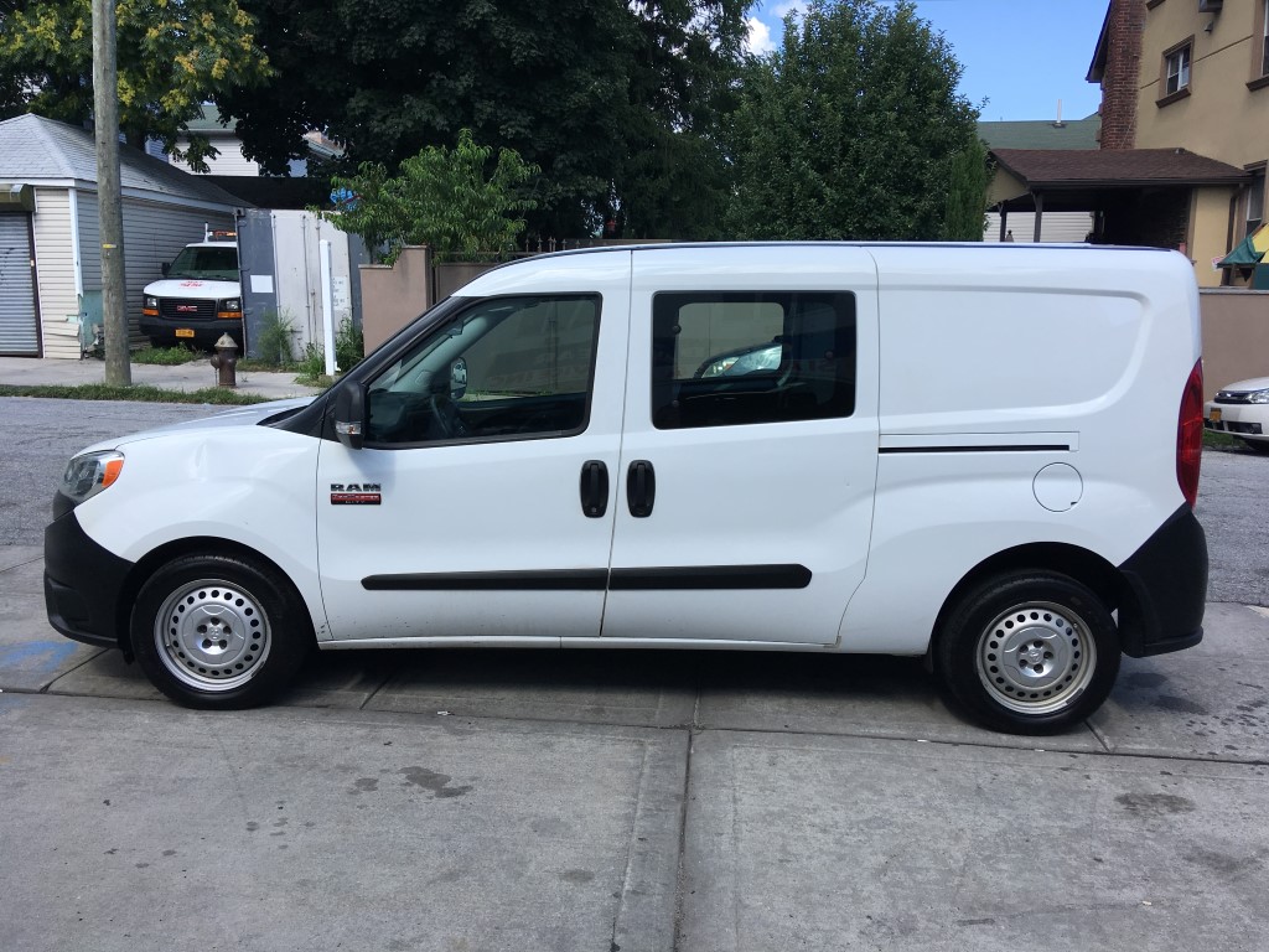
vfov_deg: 48.2
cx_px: 634
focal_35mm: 29
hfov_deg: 61.7
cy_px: 476
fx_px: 1063
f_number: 2.2
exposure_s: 1/986
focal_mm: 4.15
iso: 25
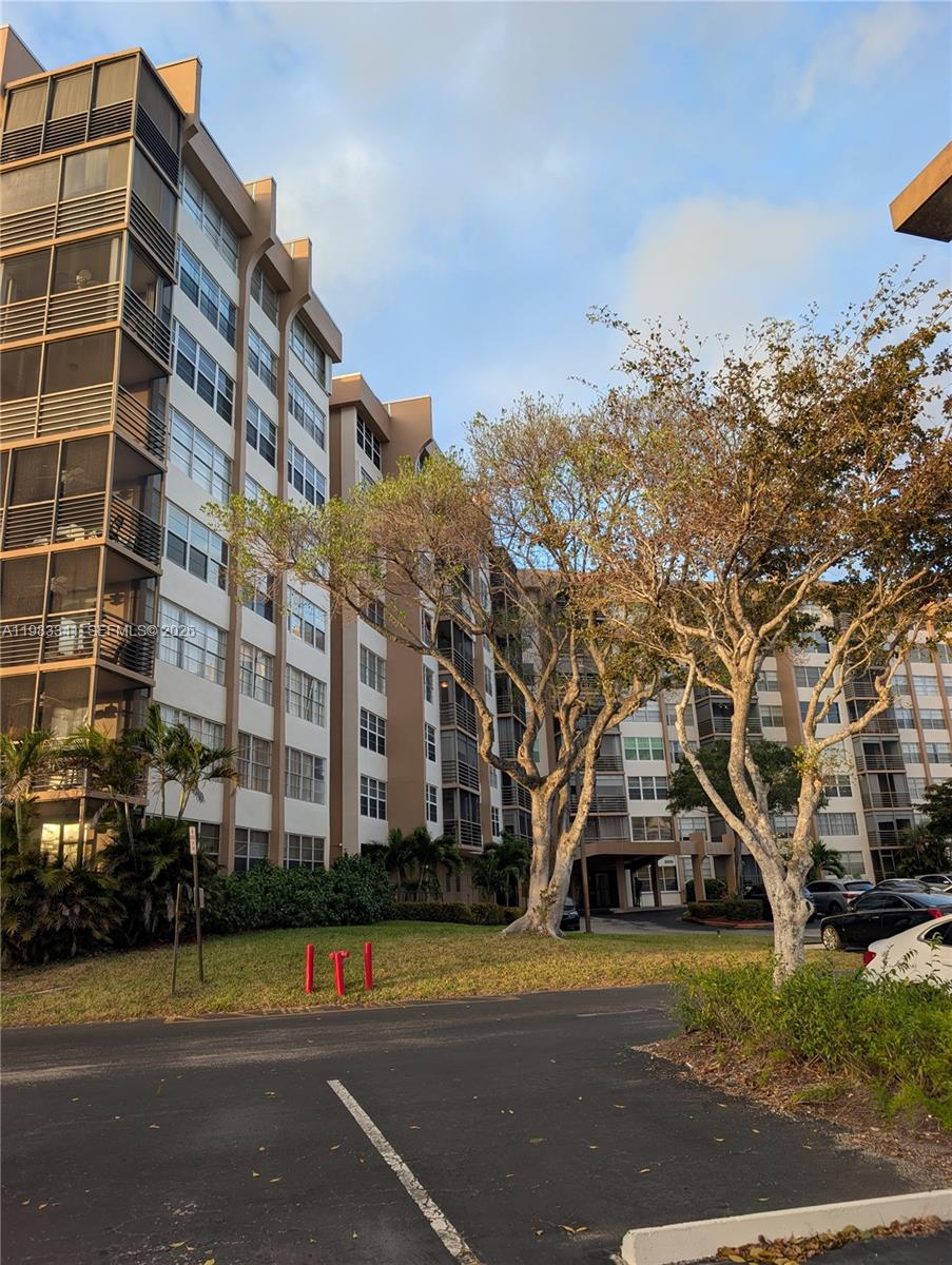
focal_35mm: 24
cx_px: 476
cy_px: 632
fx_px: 878
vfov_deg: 71.5
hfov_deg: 56.9
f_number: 1.68
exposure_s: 1/992
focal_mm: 6.9
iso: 23
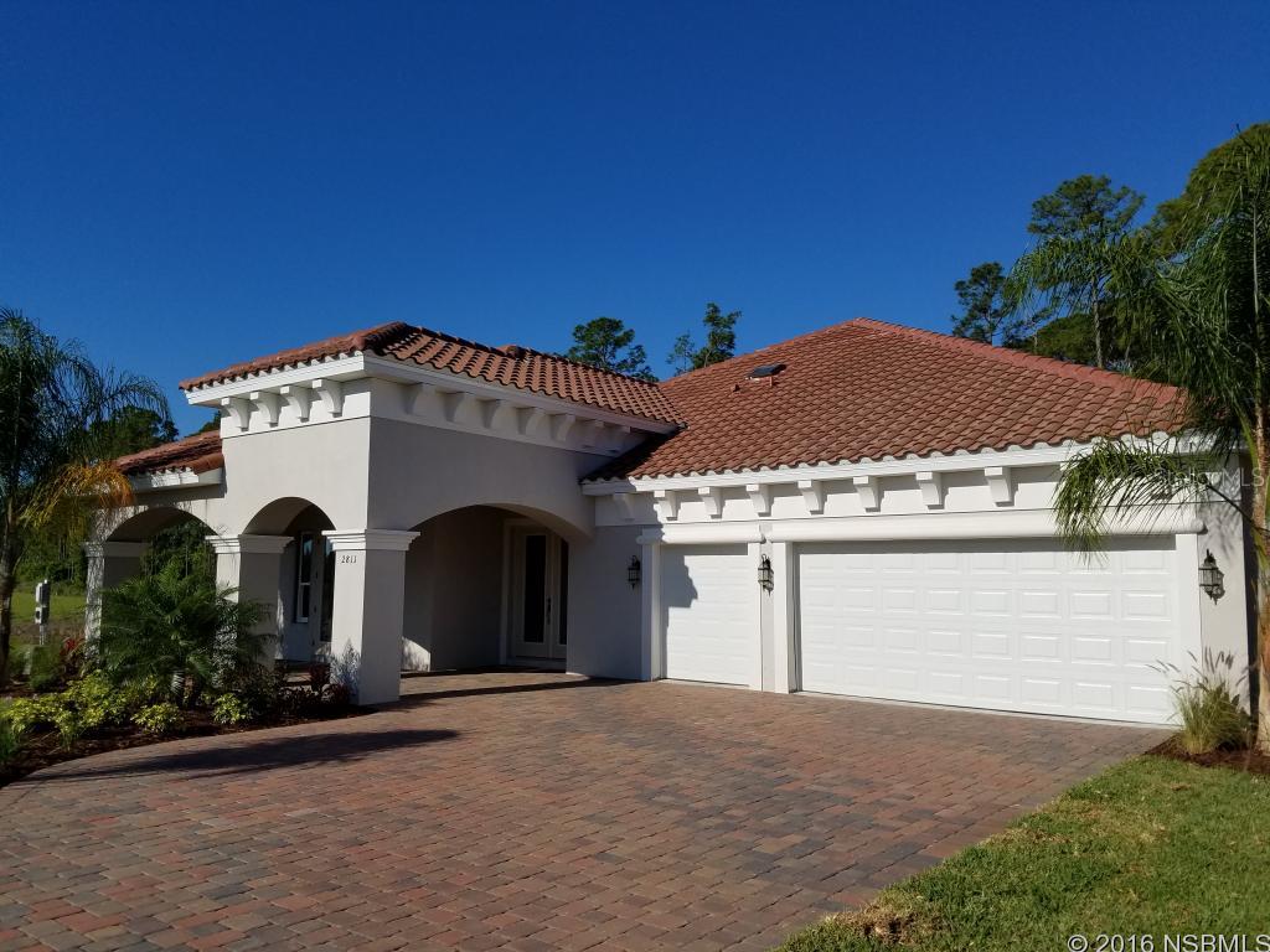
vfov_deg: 51.4
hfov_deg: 65.3
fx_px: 991
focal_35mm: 27
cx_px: 635
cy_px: 476
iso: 50
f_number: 1.7
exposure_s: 1/5680
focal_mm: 4.25
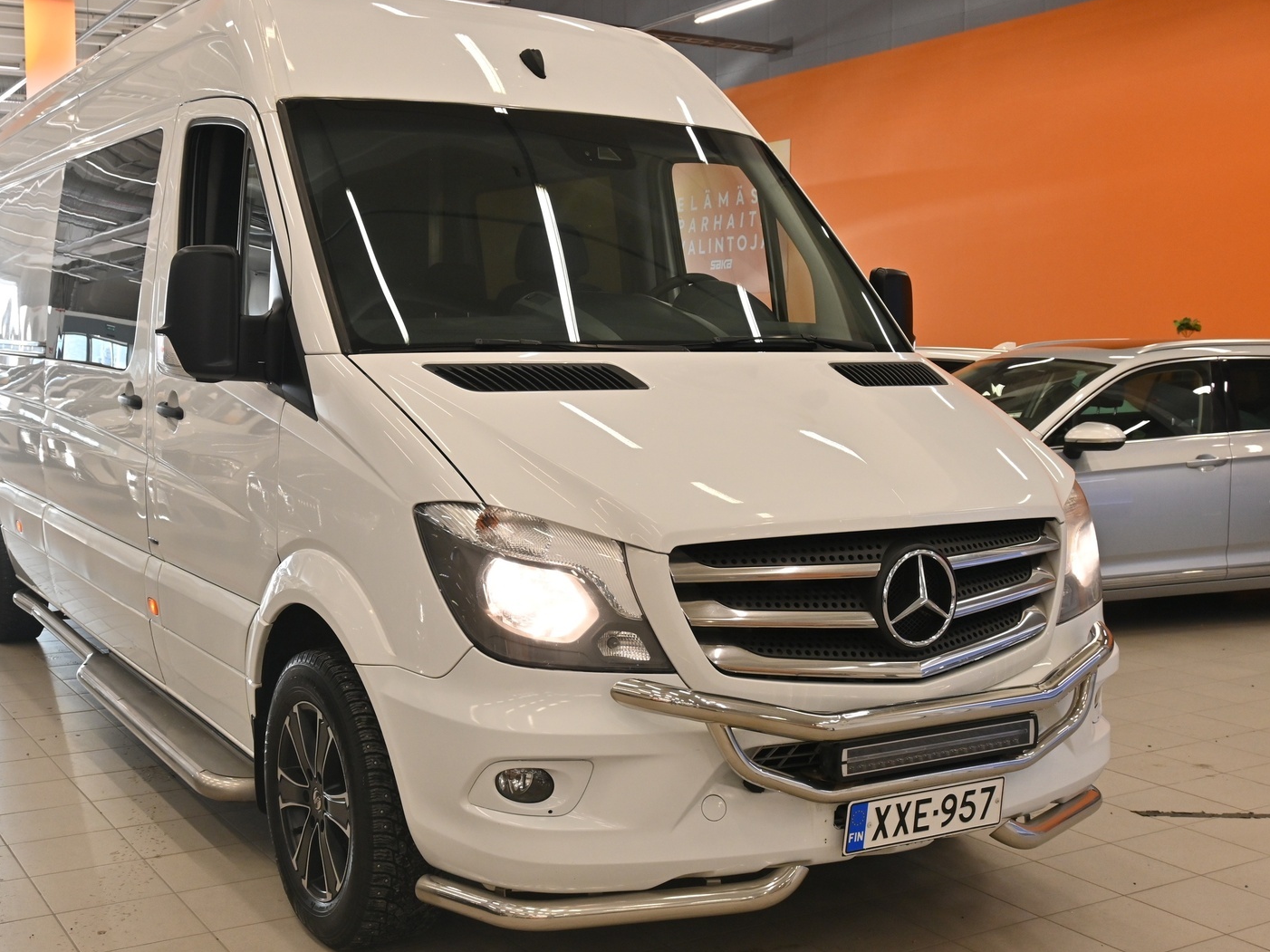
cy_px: 465
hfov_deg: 45.9
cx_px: 558
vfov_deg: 35.3
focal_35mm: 41
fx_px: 1498
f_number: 5.6
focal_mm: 24.5
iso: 500
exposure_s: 1/125
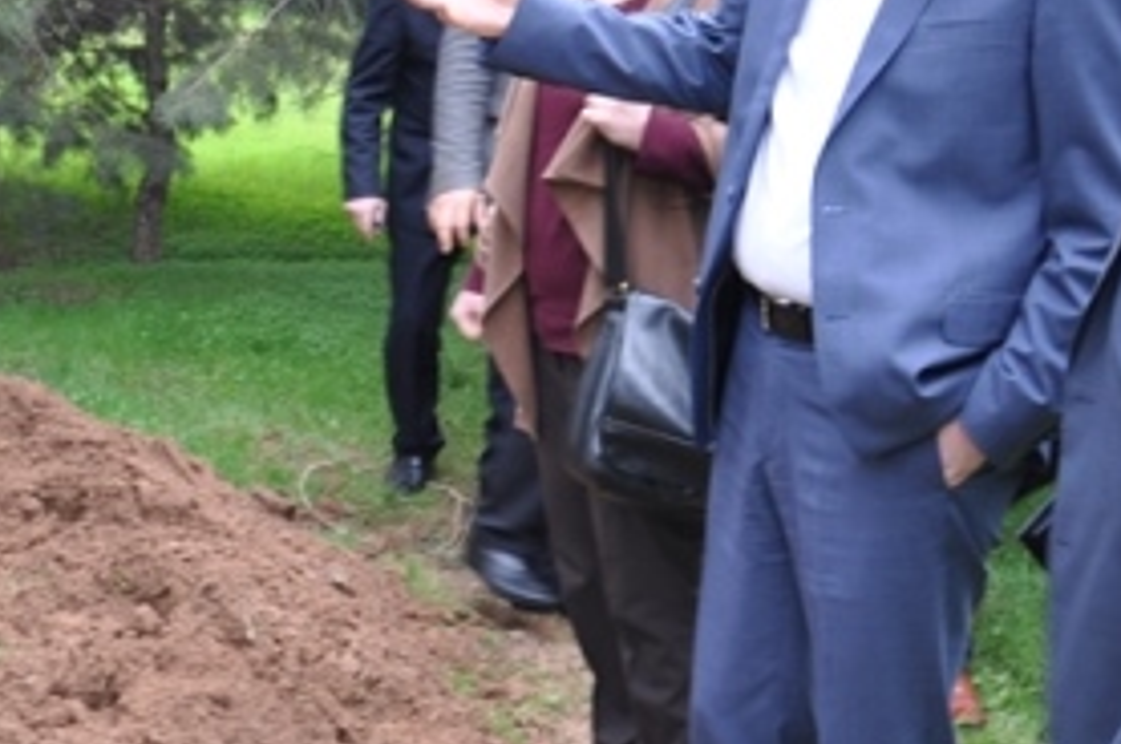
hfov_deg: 24.9
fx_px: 2426
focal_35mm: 78
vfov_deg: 17.4
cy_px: 216
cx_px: 32
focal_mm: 18
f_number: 6.3
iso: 200
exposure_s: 1/40
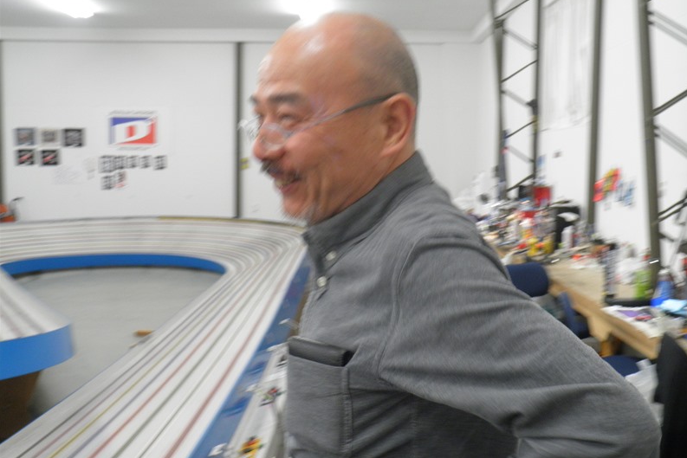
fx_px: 821
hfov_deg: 45.4
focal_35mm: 43
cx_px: 346
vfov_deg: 31.2
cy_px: 236
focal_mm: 7.3
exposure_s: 1/20
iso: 200
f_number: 3.9
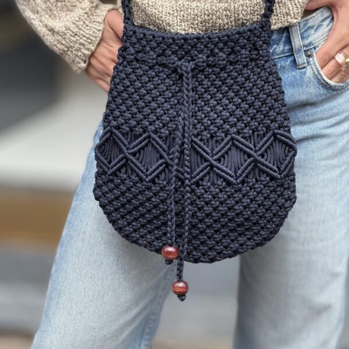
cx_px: 174
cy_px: 165
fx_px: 1620
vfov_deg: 12.3
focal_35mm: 142
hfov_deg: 12.3
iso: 50
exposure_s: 1/541
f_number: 2.8
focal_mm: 15.66
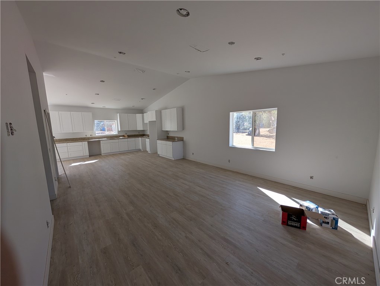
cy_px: 143
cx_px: 190
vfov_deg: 94.6
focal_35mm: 12
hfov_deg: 110.5
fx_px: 132
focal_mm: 2.02
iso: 61
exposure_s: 1/569
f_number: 1.7
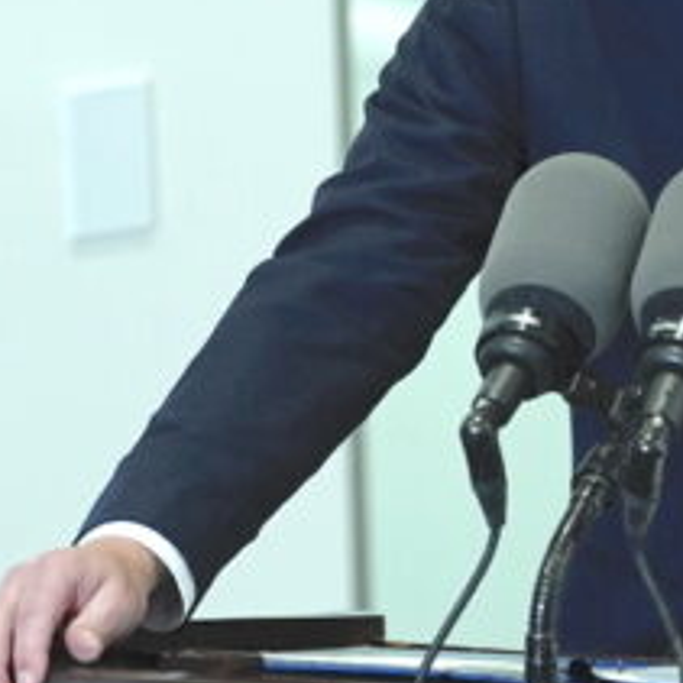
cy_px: 13
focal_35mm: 348
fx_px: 7768
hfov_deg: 5.0
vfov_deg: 5.0
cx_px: 566
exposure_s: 1/400
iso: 1000
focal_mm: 115
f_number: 2.8
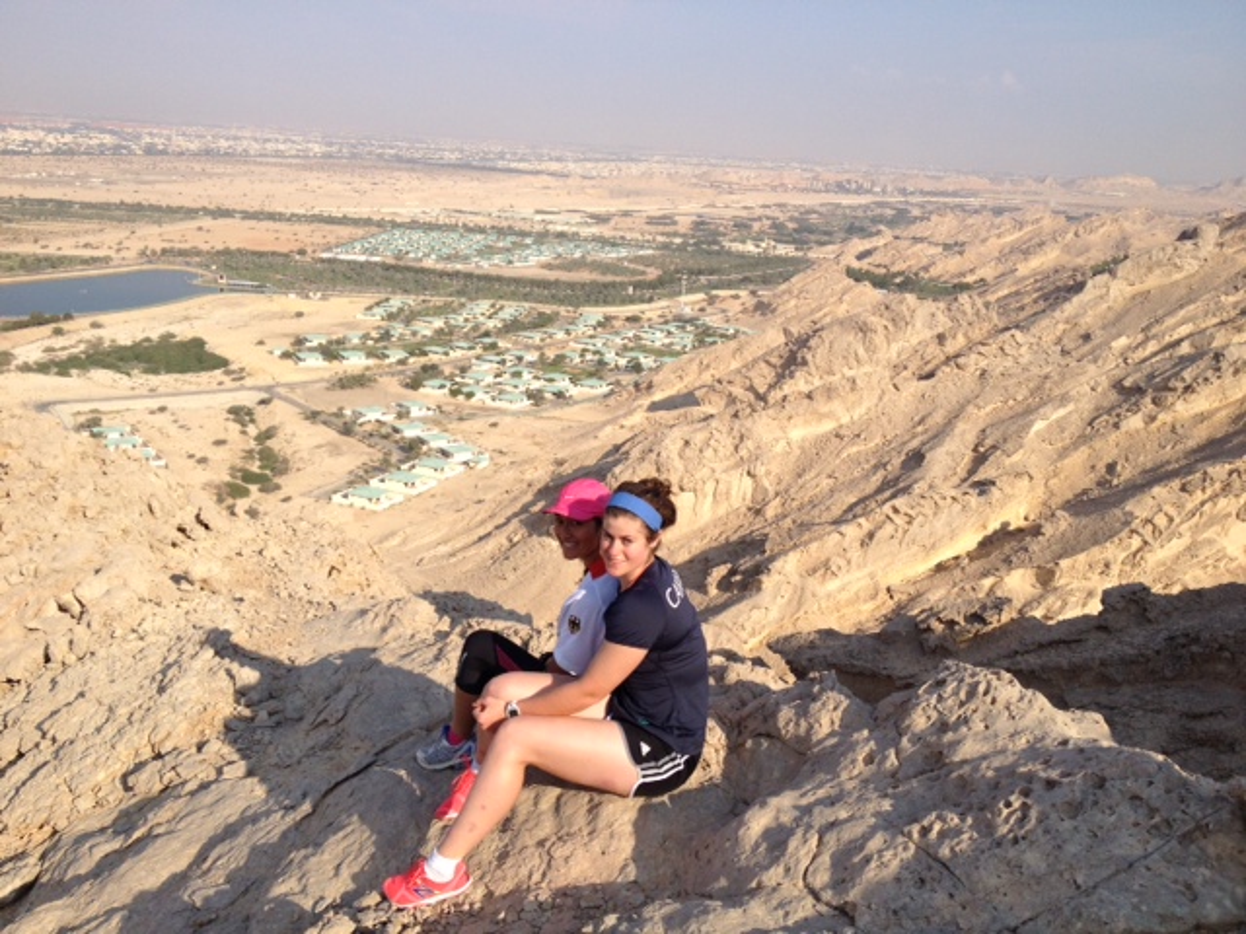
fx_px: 1260
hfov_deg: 52.6
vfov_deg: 40.7
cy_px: 467
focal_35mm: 35
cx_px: 623
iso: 50
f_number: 2.4
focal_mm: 4.28
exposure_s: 1/1842
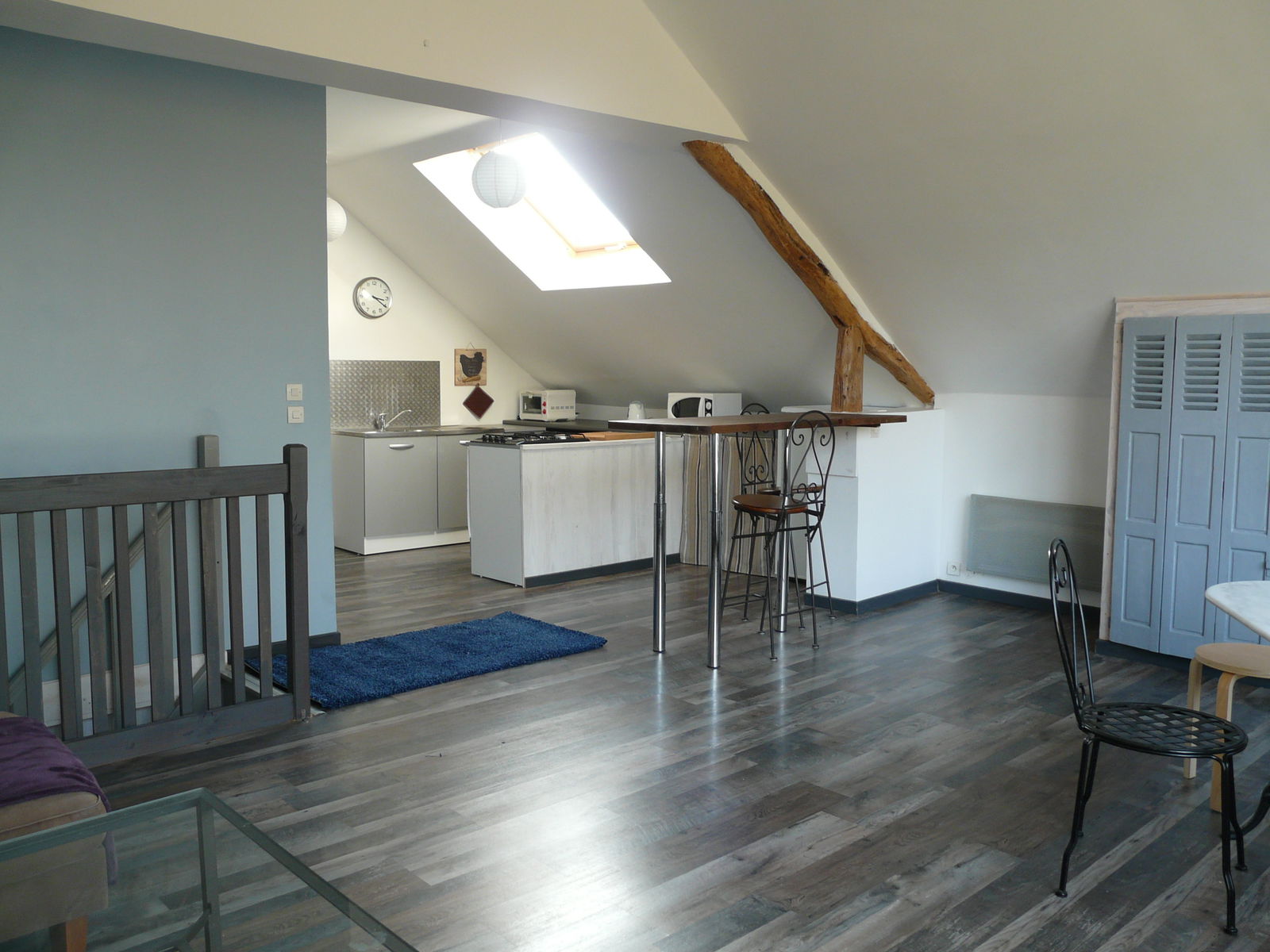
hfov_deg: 63.4
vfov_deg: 49.7
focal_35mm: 28
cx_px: 635
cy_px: 476
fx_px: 1027
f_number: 2.8
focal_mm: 4.6
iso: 100
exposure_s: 1/30
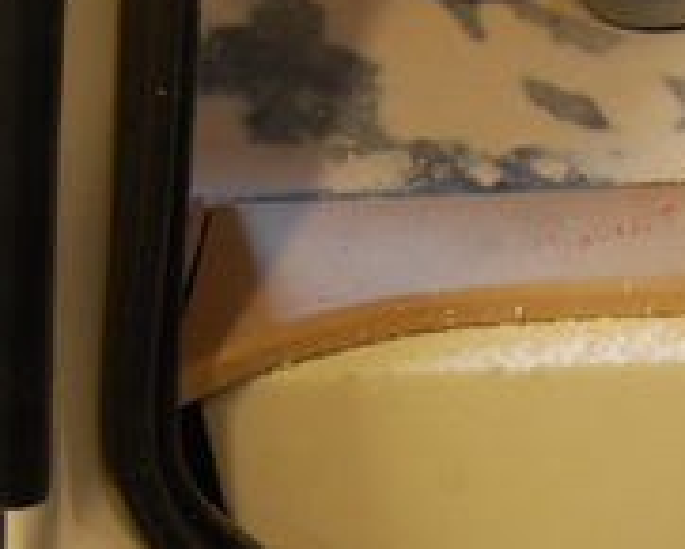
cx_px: 954
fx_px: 2414
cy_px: 655
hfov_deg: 15.2
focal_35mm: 119
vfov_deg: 12.7
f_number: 4
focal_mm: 24
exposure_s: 1/15
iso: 800
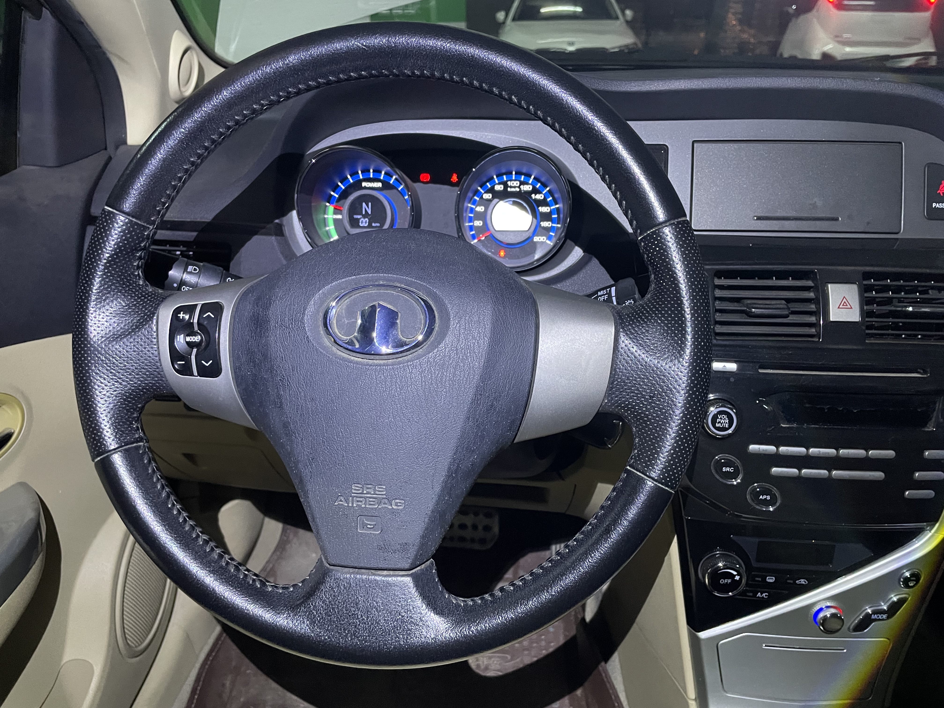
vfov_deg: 53.1
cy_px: 354
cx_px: 472
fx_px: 709
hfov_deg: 67.3
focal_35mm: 26
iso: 500
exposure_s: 1/25
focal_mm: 4.2
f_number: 1.6
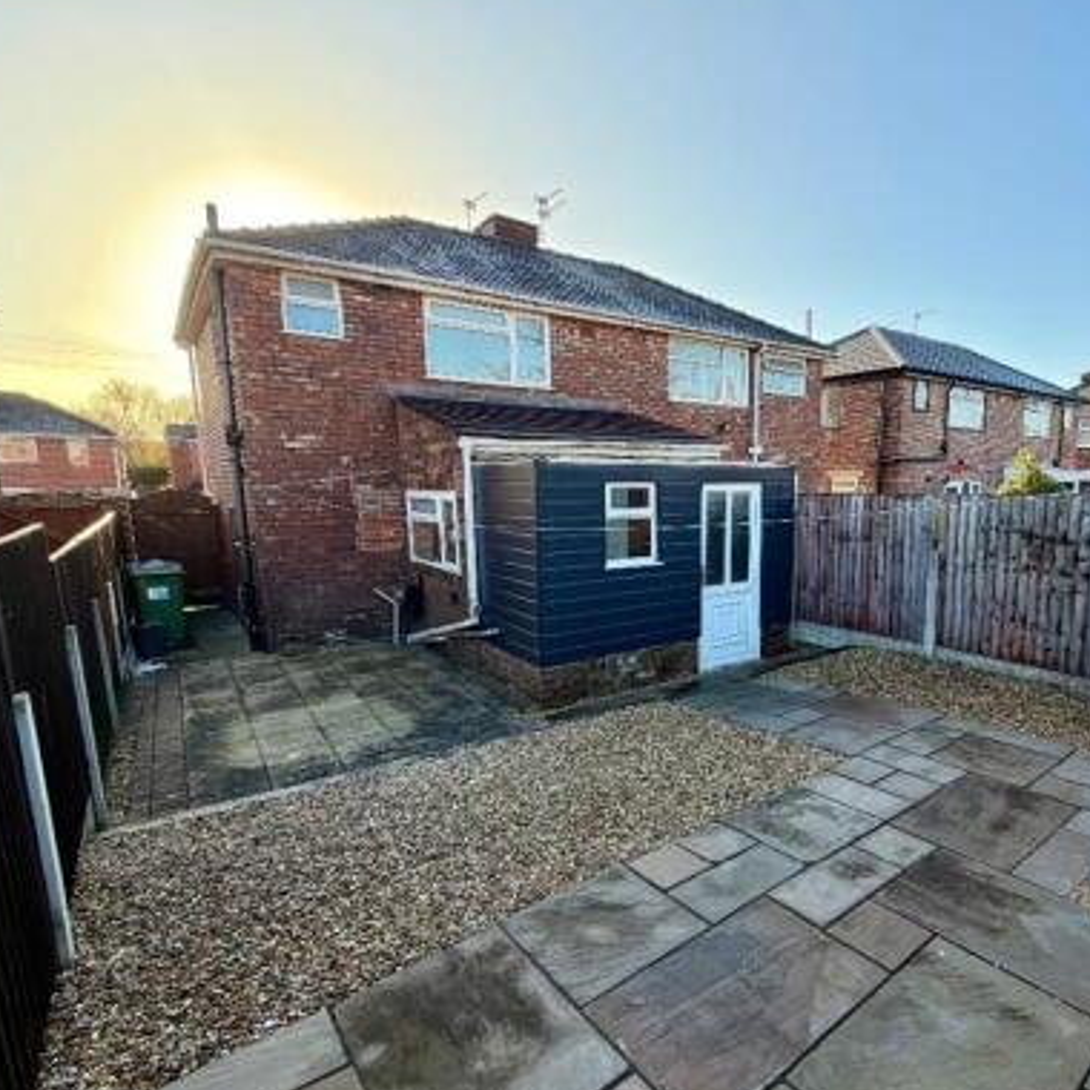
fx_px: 677
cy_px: 589
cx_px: 701
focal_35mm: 19
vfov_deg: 77.5
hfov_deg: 75.9
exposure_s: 1/300
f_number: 2.2
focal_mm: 2.22
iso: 50
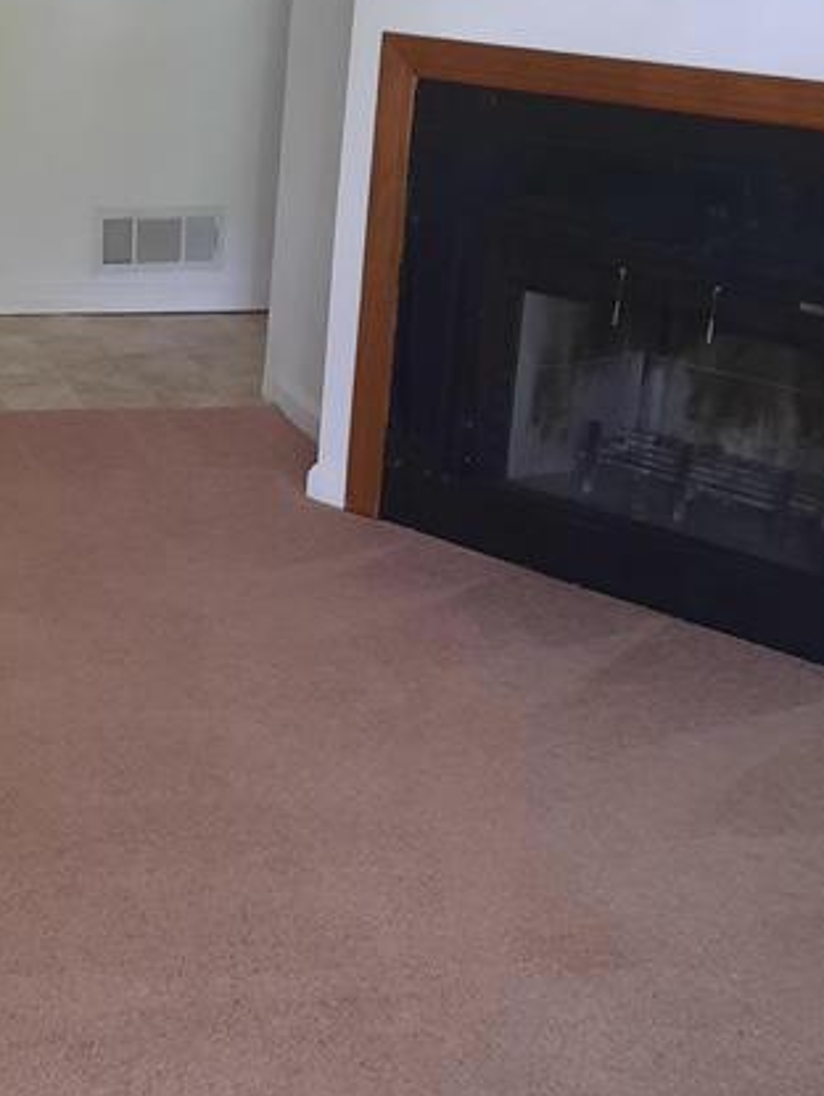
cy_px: 375
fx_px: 2060
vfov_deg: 29.6
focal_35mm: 65
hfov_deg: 21.8
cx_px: -11
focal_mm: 4.6
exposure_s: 1/24
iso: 320
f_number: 2
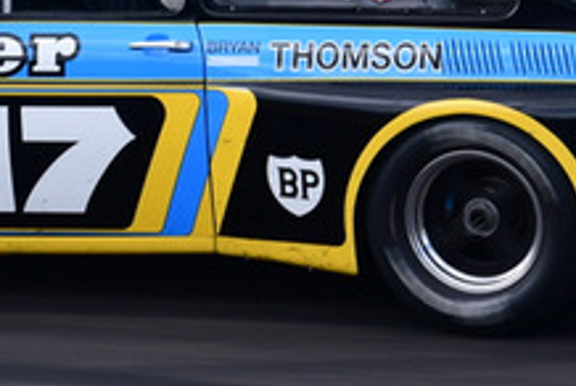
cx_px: 74
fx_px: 11439
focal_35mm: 714
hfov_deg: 2.9
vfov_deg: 1.9
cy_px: -206
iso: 500
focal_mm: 130
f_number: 11
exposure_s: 1/250
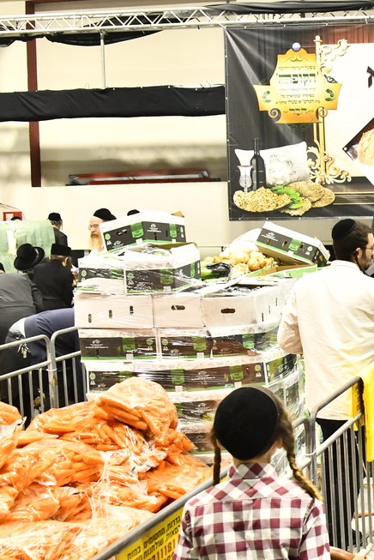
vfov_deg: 33.4
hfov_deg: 20.0
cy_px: 266
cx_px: 540
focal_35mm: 60
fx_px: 934
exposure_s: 1/100
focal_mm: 28
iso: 5000
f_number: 5.6
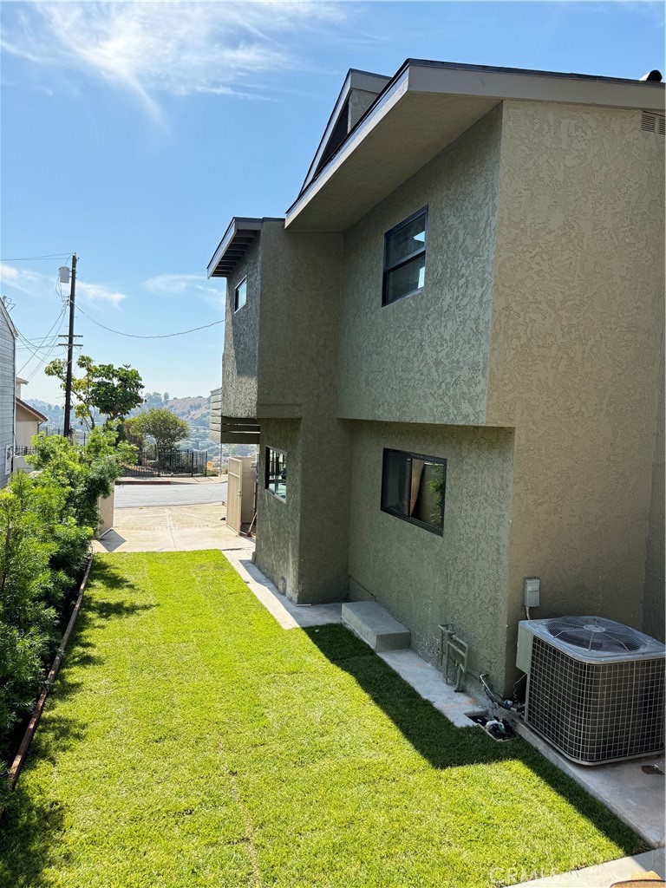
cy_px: 444
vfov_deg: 71.6
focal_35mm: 24
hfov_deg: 56.8
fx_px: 616
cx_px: 333
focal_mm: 6.76
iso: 80
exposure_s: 1/1923
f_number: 1.78
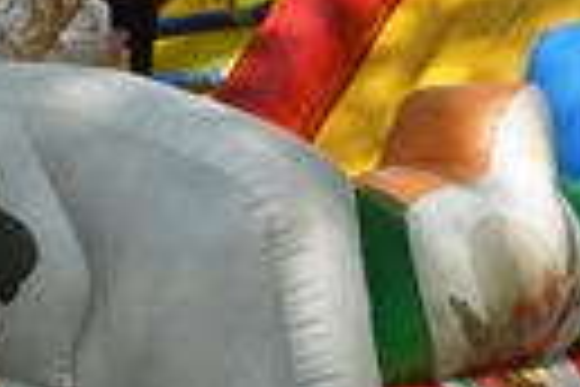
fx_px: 2642
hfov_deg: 12.5
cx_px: 153
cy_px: -101
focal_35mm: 164
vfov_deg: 8.3
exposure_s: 1/200
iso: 100
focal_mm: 22
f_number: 8
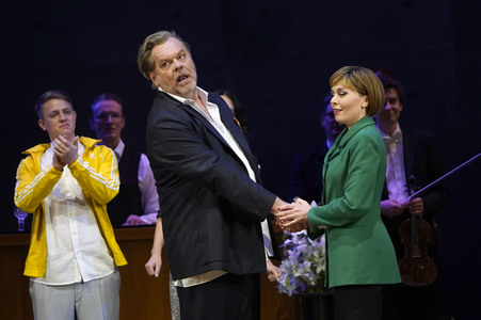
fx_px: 4246
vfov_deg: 4.3
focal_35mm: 318
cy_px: 160
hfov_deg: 6.5
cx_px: 240
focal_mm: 318
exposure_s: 1/200
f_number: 6.3
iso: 3200
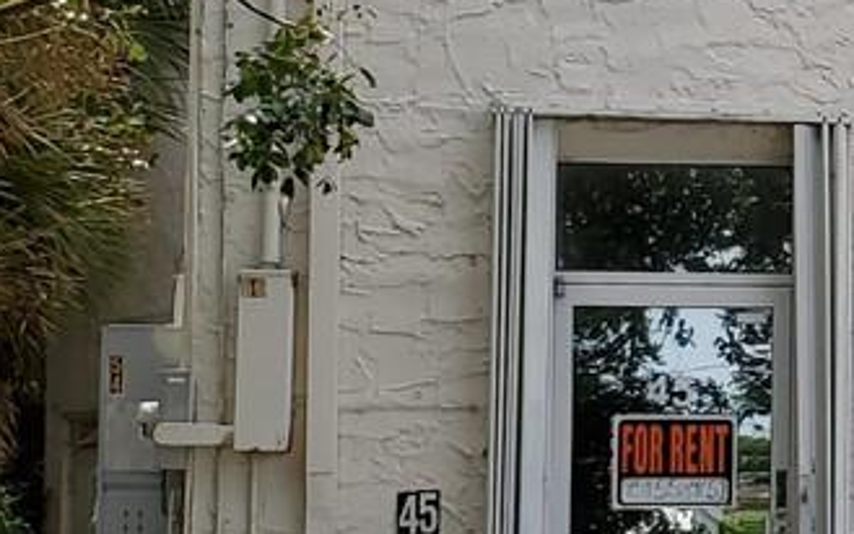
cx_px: 1313
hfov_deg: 14.5
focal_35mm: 134
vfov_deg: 9.8
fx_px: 3120
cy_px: 275
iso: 50
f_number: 2.4
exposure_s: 1/1565
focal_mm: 4.3
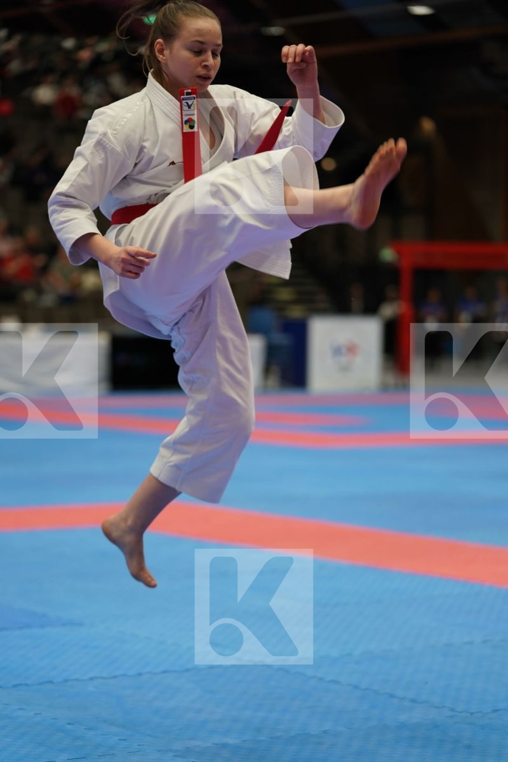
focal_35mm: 103
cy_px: 381
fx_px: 2180
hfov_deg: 13.3
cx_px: 254
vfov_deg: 19.8
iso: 800
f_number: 2.8
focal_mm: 103
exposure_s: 1/500
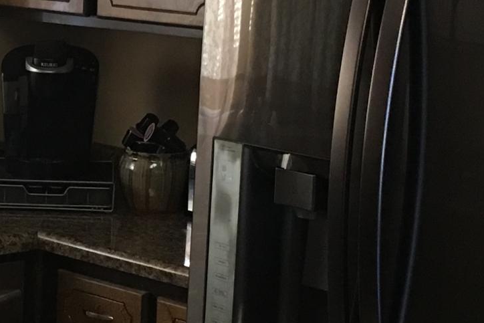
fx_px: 1681
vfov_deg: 11.0
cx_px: 7
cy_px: 174
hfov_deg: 16.1
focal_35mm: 125
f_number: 2.2
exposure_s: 1/15
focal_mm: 4.15
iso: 80
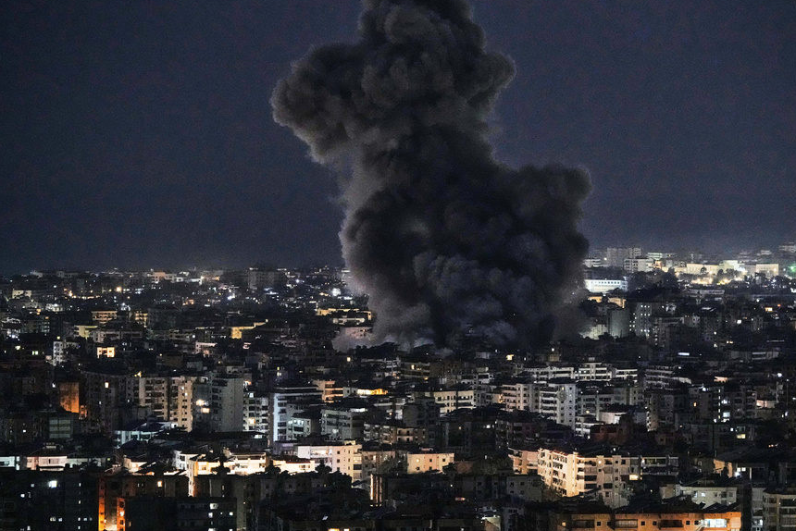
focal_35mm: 175
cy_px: 221
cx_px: 436
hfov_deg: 11.7
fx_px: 3871
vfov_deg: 7.9
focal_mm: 147
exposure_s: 1/20
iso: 12800
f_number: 3.5
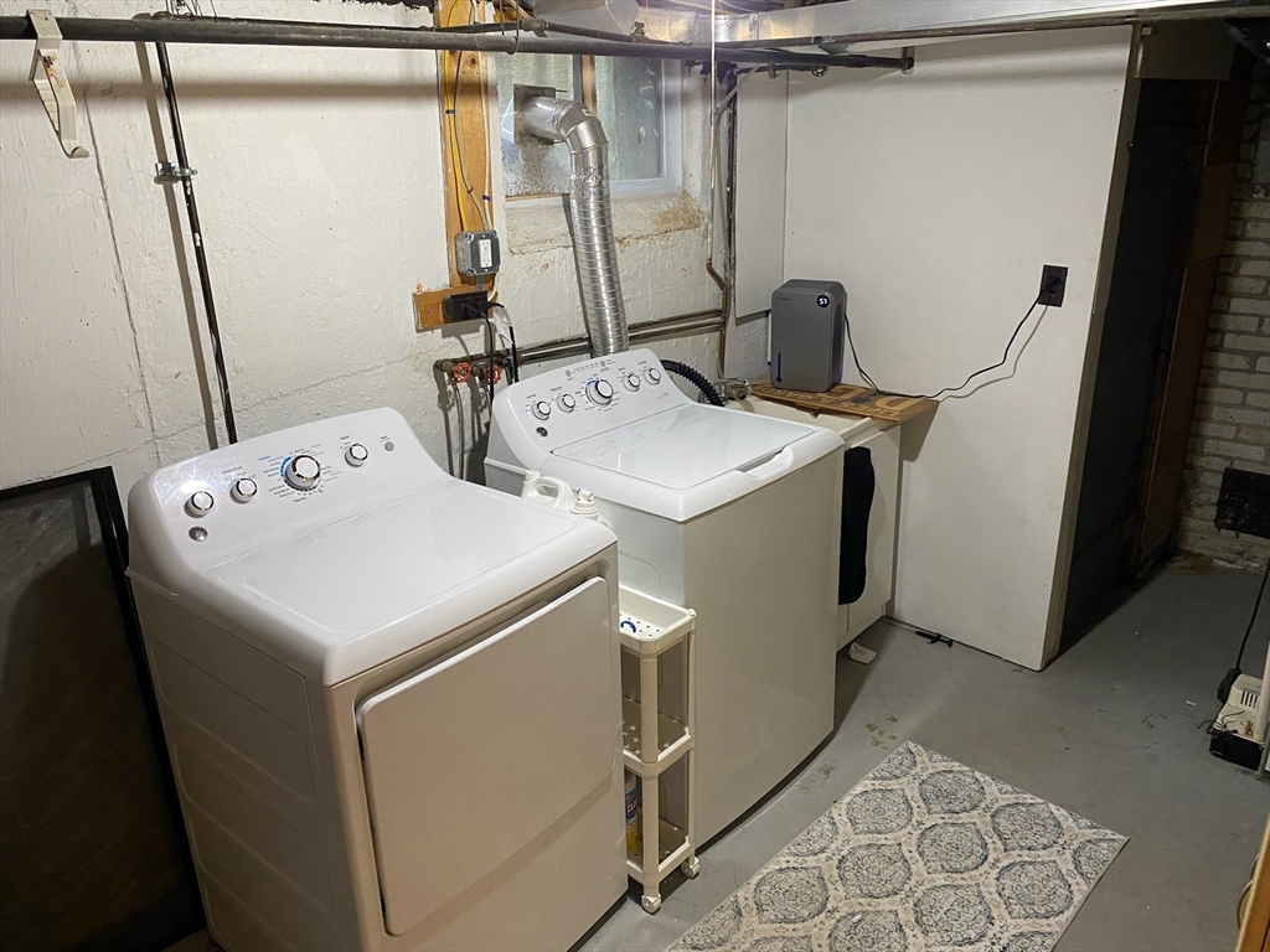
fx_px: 954
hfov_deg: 67.3
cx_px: 635
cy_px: 476
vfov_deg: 53.1
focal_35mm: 26
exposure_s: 1/60
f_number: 1.8
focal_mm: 4.25
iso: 320
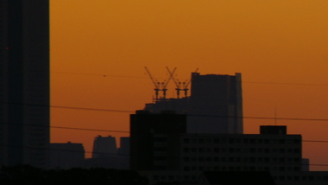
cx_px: 366
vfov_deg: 1.4
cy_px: 143
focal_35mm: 846
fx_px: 7360
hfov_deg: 2.6
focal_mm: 200
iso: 200
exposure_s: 1/180
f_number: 6.3
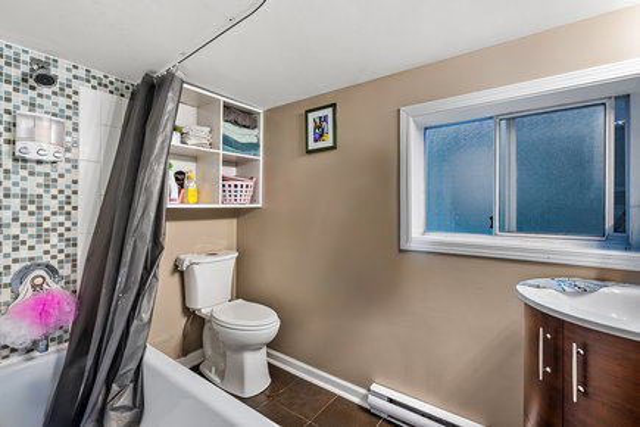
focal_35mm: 16
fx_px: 284
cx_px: 320
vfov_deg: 73.7
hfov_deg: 96.7
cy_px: 214
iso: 320
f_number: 7.1
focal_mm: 16
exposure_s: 1/2.5
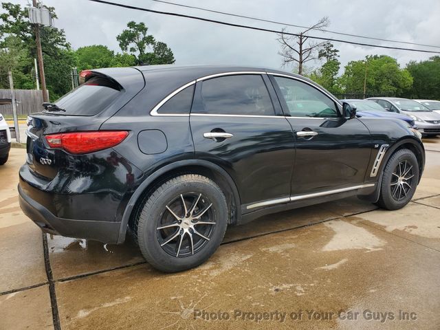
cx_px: 220
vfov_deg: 53.1
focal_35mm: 26
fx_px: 330
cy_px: 165
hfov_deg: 67.3
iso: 50
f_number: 2.4
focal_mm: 4.3
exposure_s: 1/546
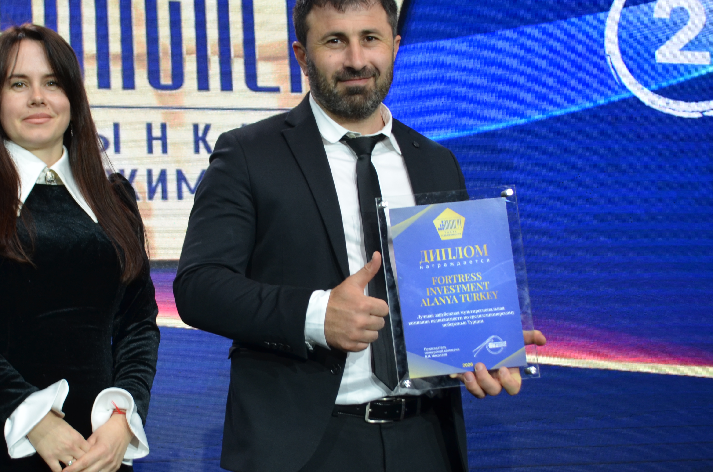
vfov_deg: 14.0
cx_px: 227
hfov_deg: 21.0
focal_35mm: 97
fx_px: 1917
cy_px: 211
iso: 400
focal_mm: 40
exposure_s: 1/80
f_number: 5.3
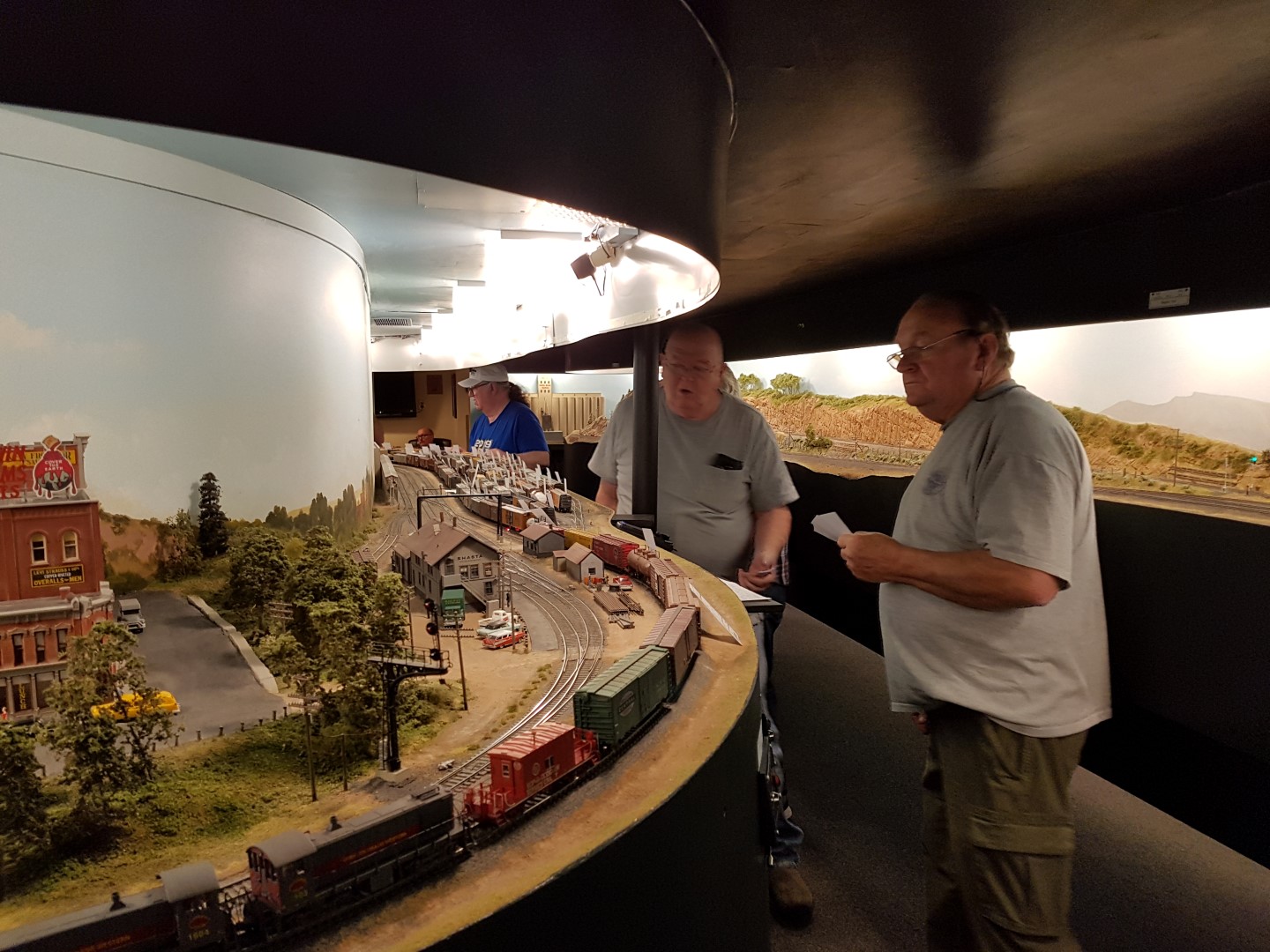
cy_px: 476
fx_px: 954
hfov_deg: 67.3
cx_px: 635
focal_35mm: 26
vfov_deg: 53.1
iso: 125
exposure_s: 1/60
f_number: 1.7
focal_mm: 4.2
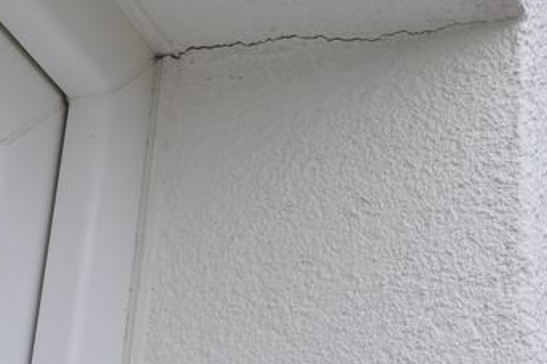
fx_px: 1700
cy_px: 76
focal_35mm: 112
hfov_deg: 18.2
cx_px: 183
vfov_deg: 12.2
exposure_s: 1/80
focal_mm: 40
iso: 200
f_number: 9
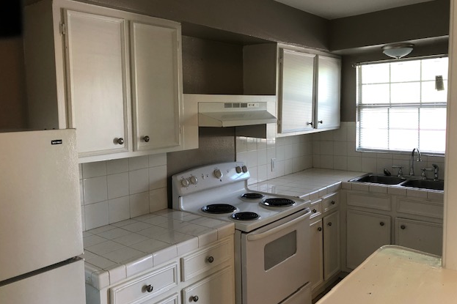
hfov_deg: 60.3
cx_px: 233
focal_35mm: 31
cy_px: 141
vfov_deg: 42.3
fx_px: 393
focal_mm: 3.99
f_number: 1.8
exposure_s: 1/24
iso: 40
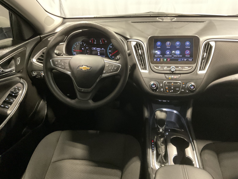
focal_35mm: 29
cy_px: 90
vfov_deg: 48.2
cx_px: 119
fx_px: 199
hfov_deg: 61.7
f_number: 1.8
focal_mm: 3
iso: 500
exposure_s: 1/30
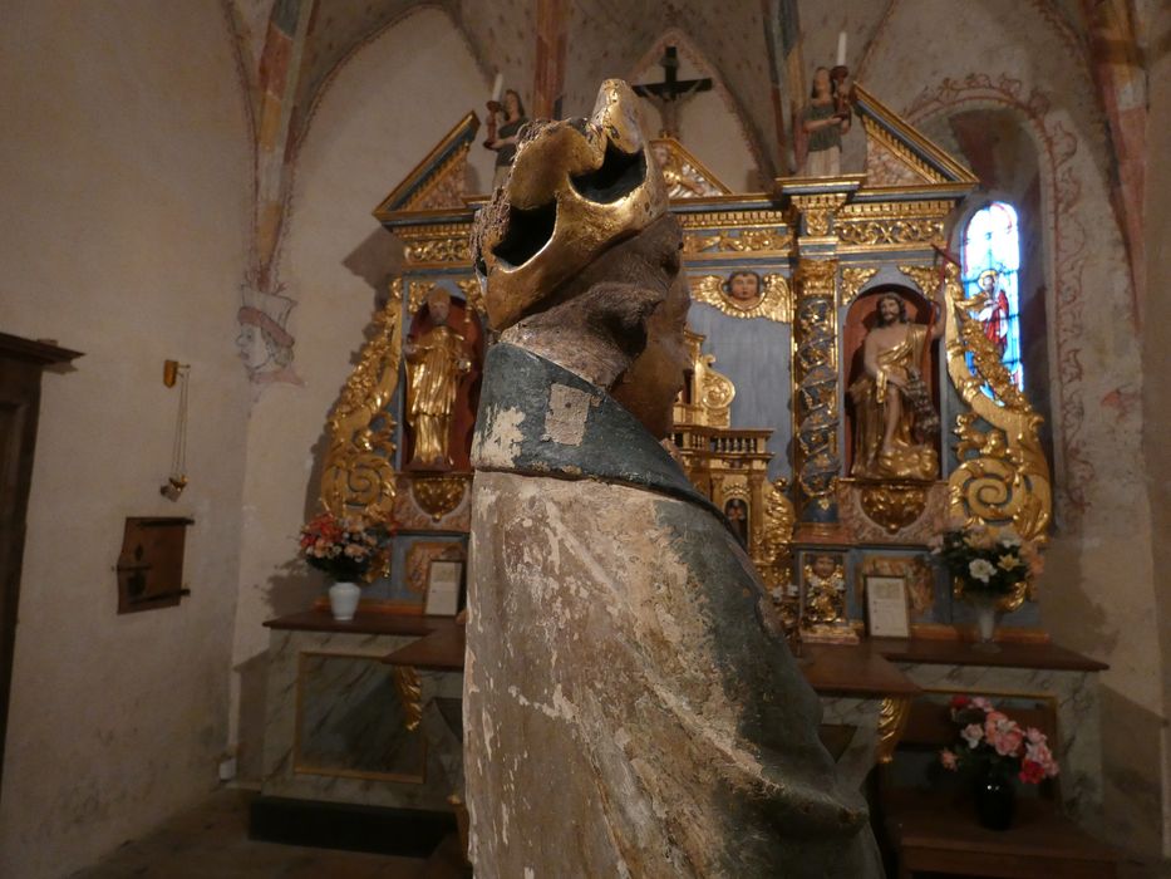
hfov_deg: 81.7
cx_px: 586
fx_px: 677
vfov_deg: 66.0
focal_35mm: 20
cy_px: 440
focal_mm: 3.6
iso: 500
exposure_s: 1/60
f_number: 2.8
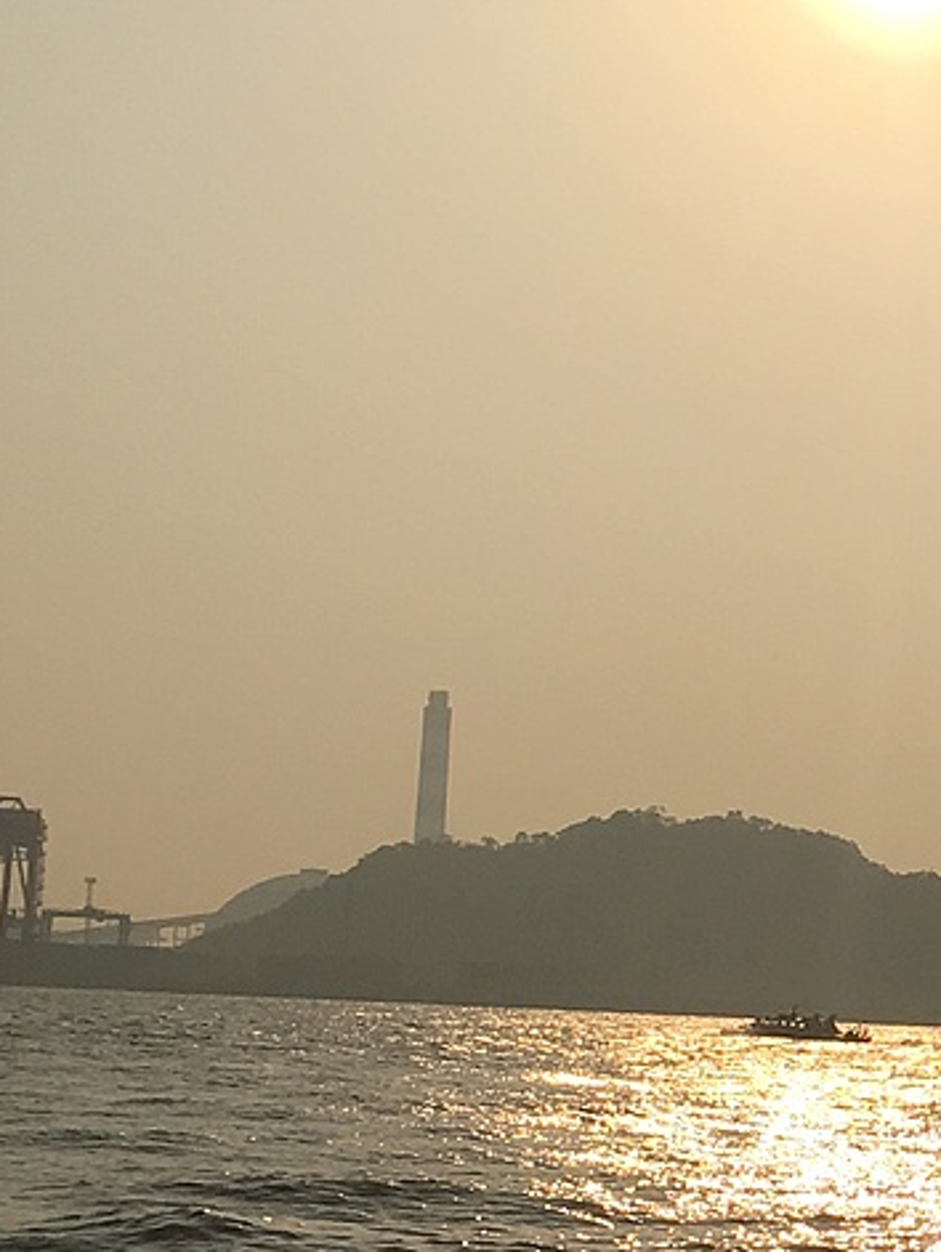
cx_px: 1536
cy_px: 825
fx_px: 3801
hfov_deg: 13.1
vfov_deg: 18.7
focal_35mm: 105
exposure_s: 1/9615
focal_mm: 4.15
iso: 25
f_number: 2.2
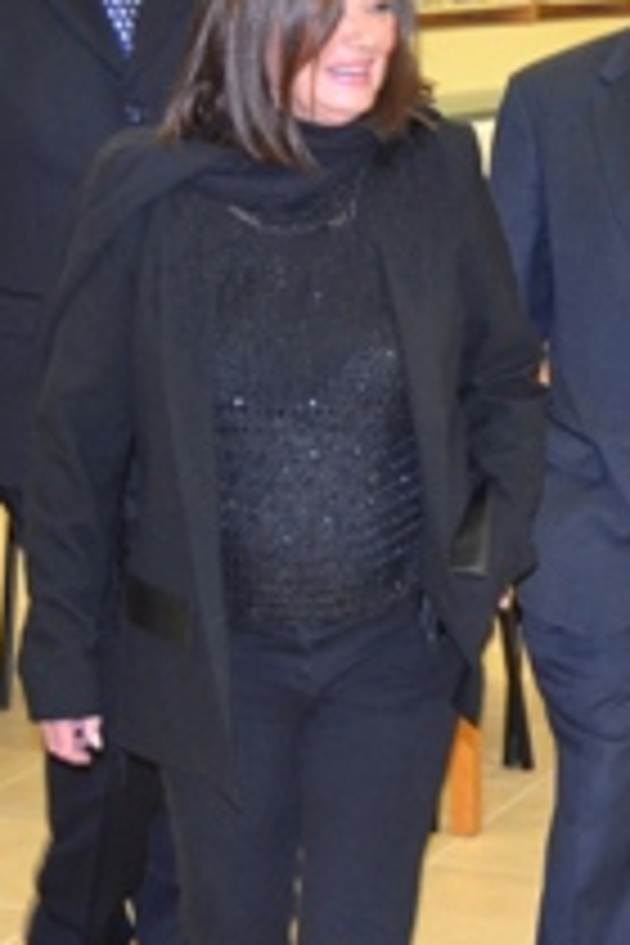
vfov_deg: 18.4
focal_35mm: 110
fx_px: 2887
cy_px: 137
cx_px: 562
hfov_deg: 12.4
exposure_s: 1/60
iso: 1600
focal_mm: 24
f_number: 3.8
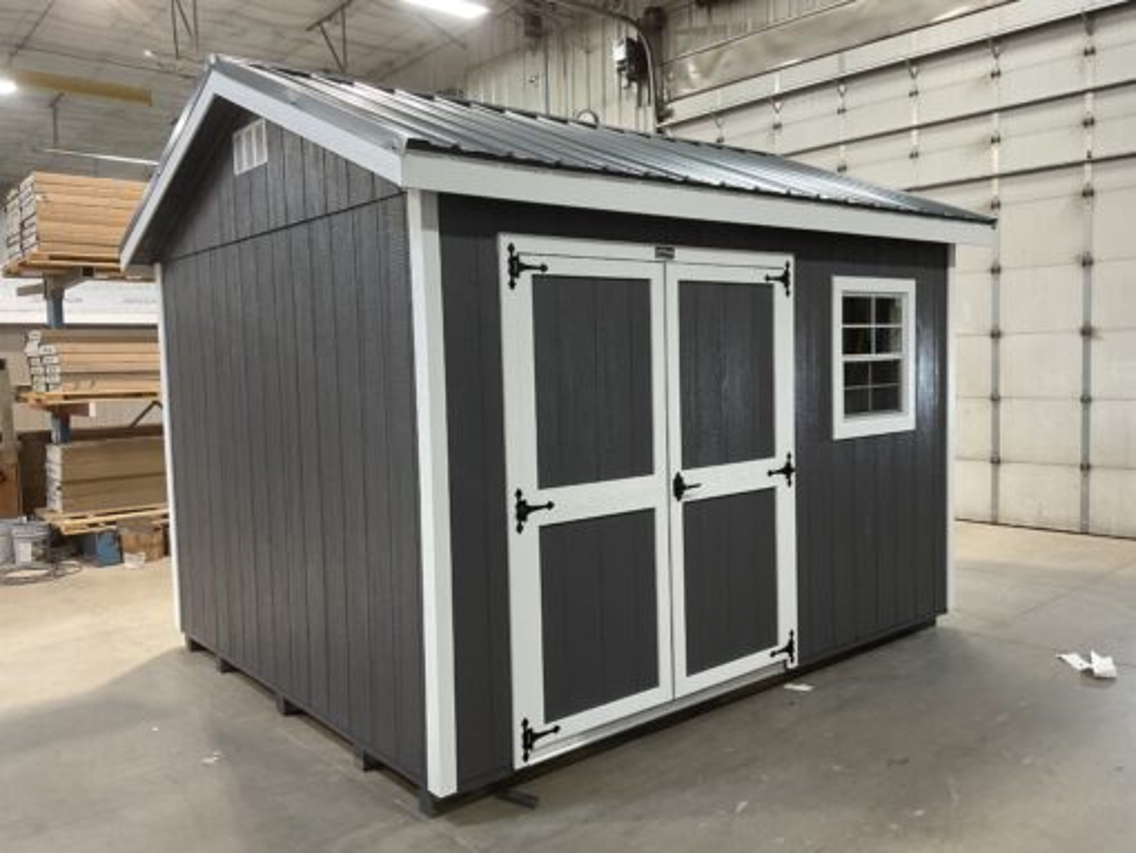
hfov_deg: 61.6
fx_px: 952
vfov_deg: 48.3
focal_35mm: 29
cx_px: 568
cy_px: 426
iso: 125
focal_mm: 3
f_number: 1.8
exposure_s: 1/60
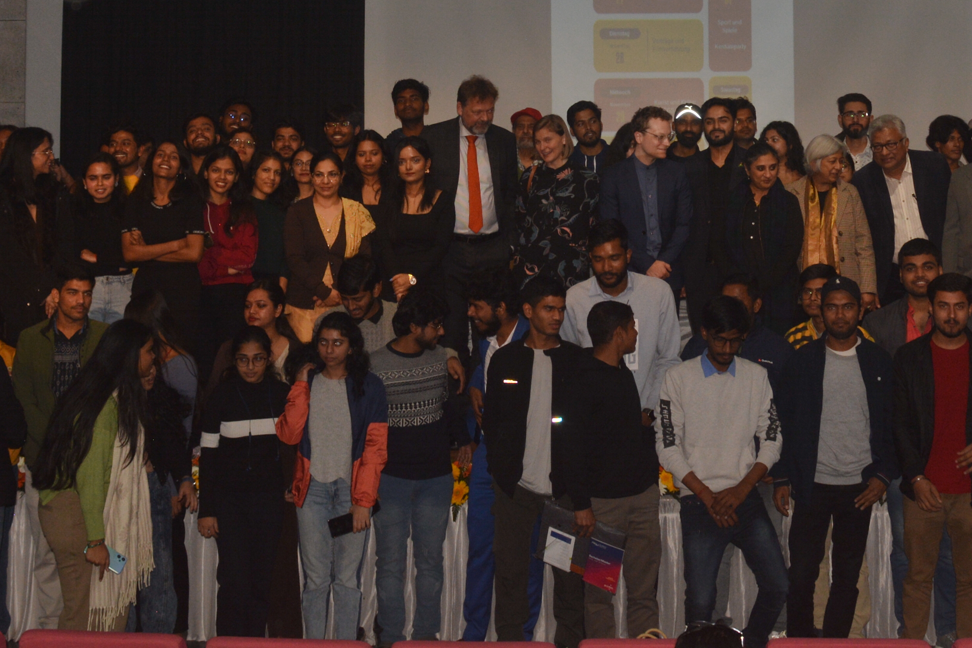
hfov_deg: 28.0
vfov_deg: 18.3
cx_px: 602
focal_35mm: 72
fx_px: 1944
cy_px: -44
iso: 200
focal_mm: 20
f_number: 5.6
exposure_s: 1/125
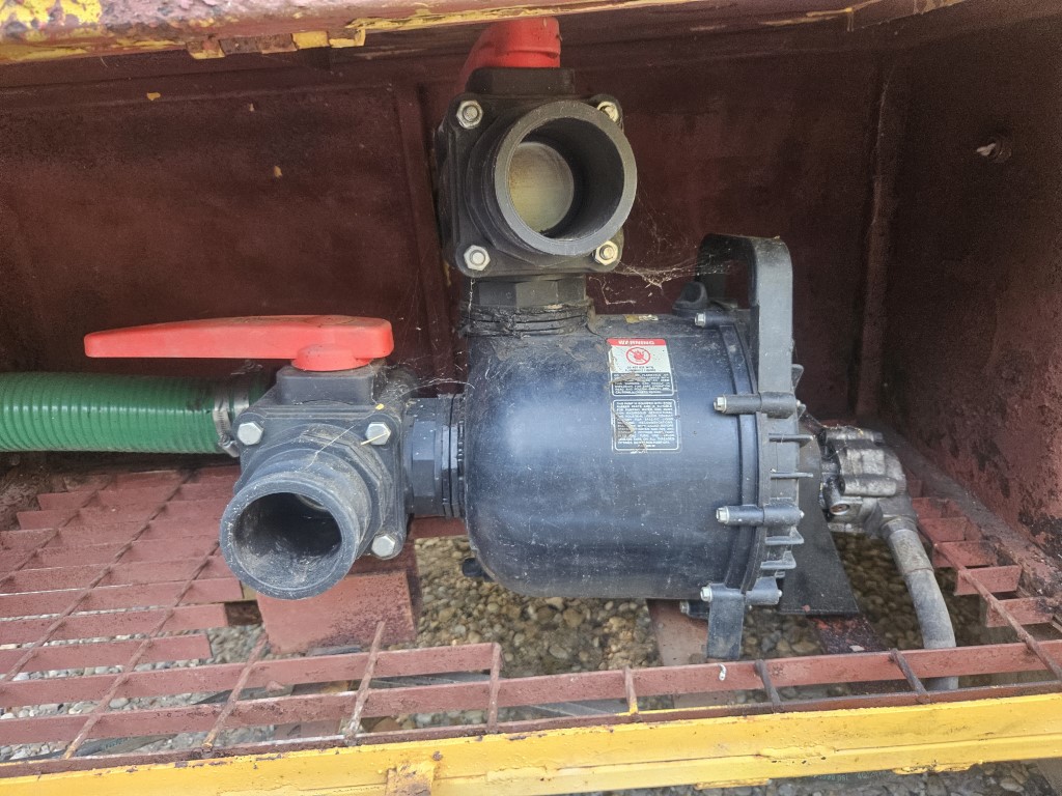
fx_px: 706
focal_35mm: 23
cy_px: 398
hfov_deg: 73.9
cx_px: 531
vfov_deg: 58.9
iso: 320
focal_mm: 5.4
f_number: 1.8
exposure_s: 1/100
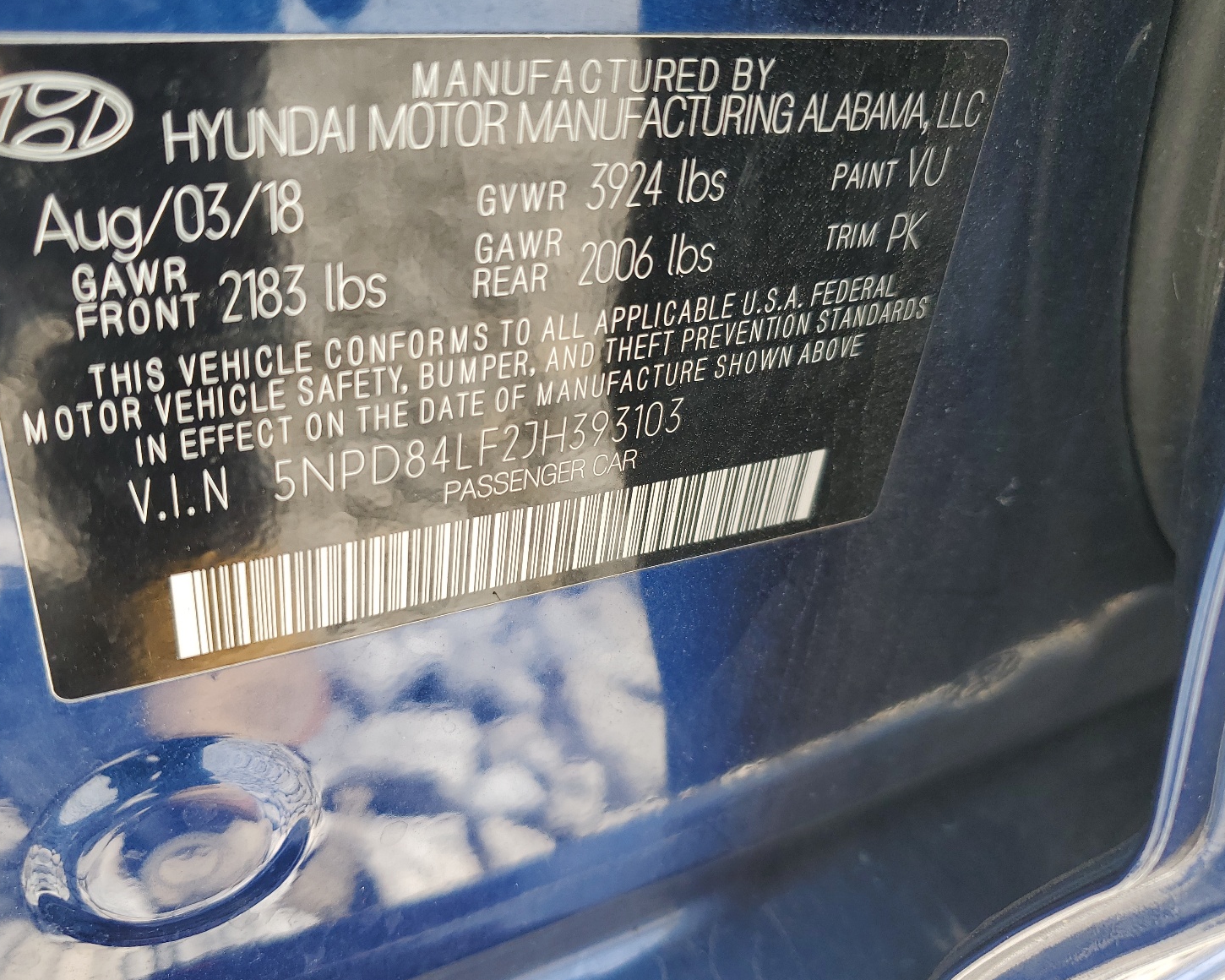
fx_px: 1015
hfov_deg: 62.1
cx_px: 569
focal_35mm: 28
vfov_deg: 51.5
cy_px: 499
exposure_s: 1/357
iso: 50
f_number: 1.5
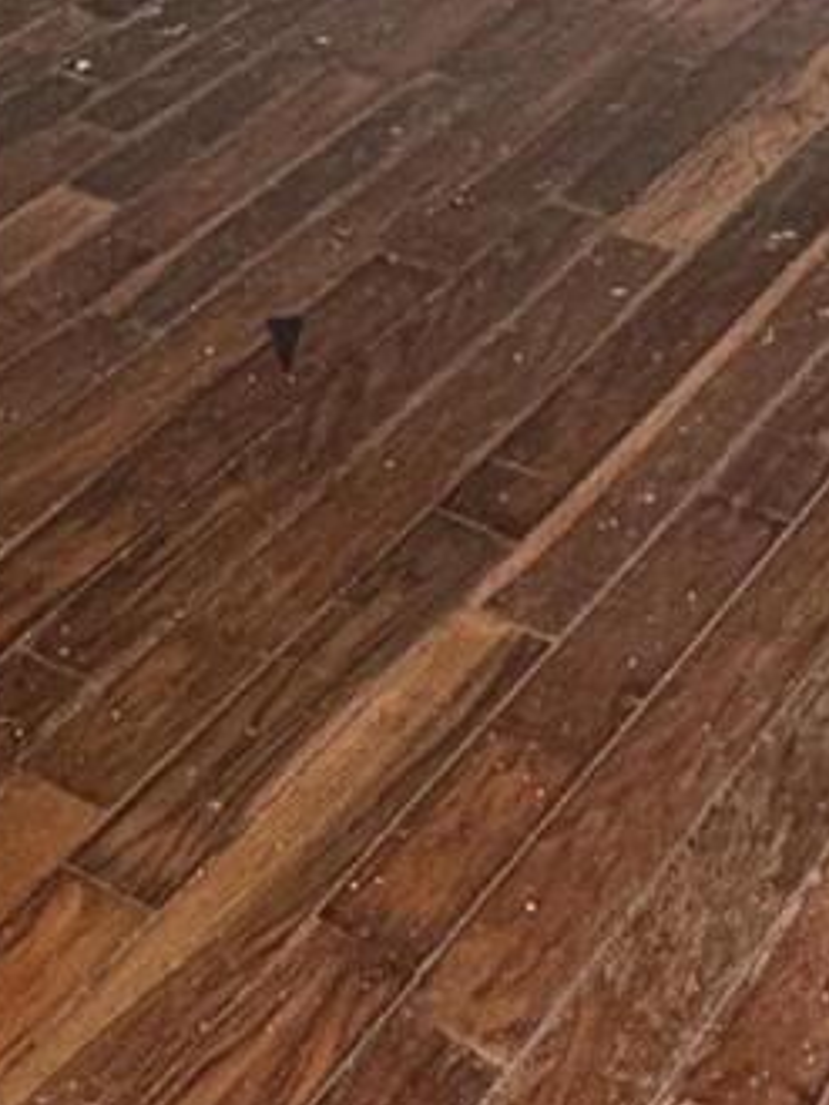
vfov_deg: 20.3
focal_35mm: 85
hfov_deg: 17.4
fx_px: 2712
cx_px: 373
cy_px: -460
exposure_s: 1/60
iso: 250
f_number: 2.2
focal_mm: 2.22
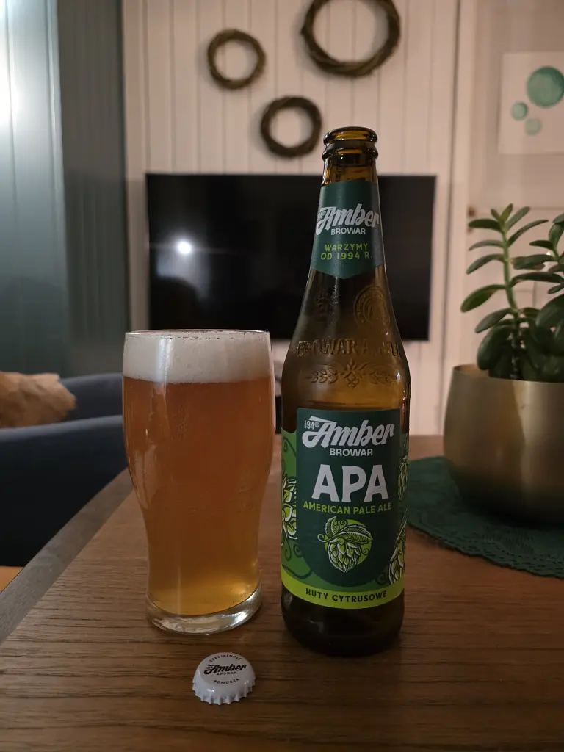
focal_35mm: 23
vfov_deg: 73.9
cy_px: 376
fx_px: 500
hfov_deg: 58.9
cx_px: 282
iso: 1600
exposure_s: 1/16.7
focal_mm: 6.3
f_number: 1.7
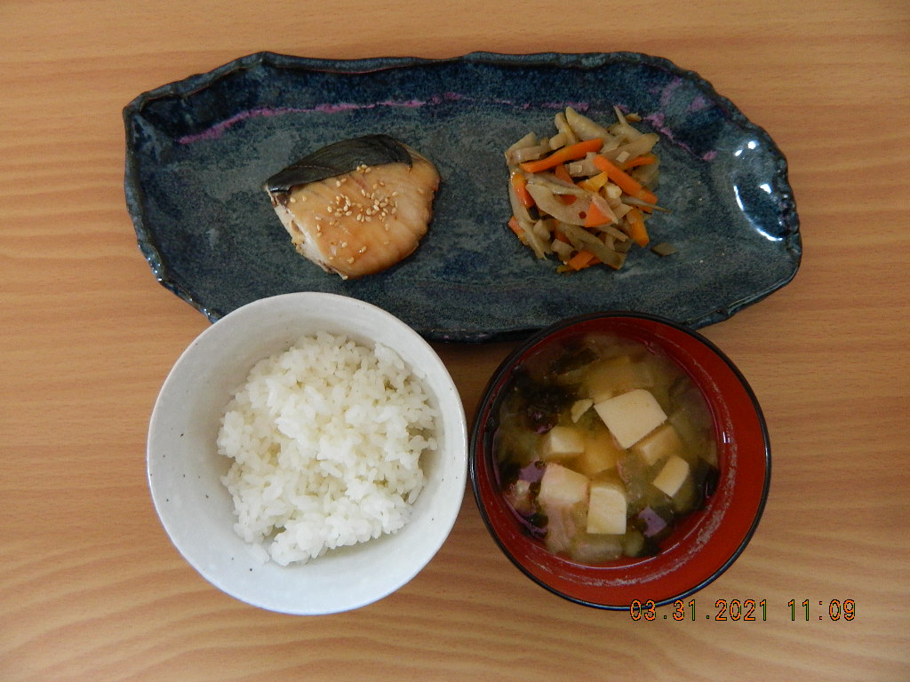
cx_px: 455
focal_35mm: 25
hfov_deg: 69.4
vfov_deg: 54.9
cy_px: 341
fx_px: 657
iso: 250
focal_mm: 4.5
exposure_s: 1/30
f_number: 3.1
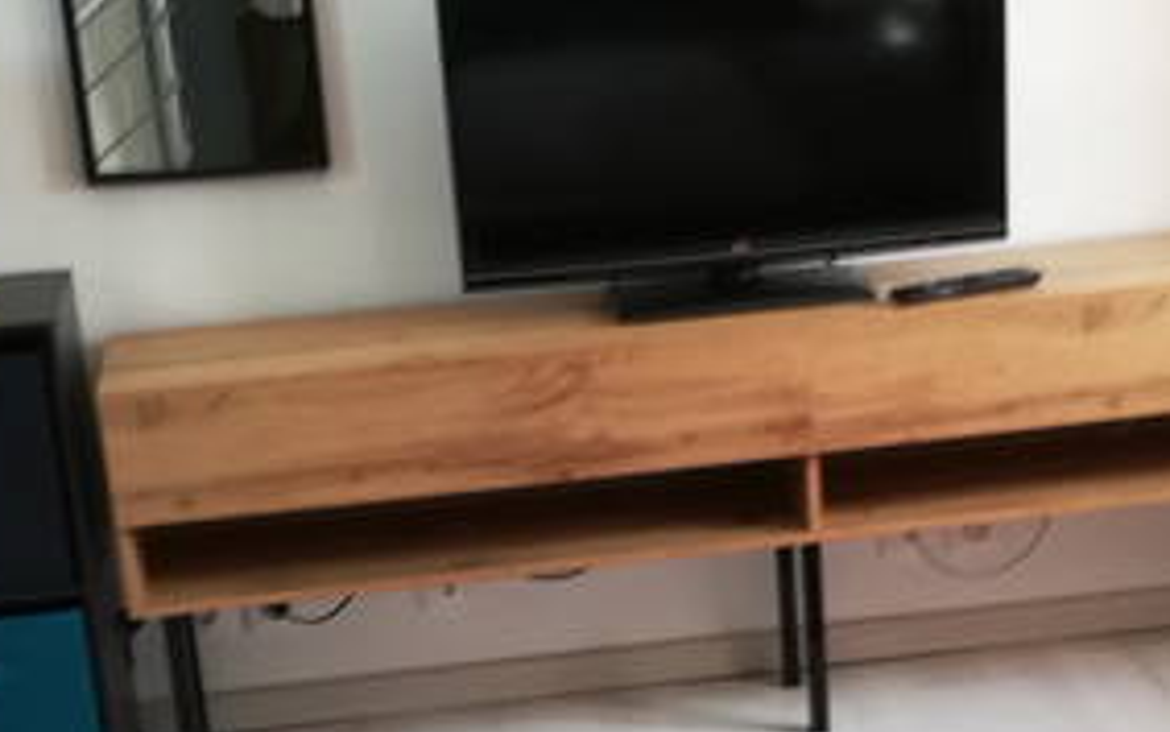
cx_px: 711
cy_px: 658
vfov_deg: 16.7
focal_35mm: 77
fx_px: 2456
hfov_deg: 26.7
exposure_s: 1/30
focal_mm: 3.83
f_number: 2.2
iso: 100
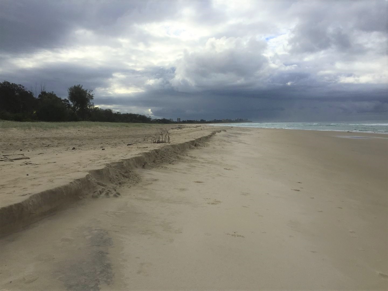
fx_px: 325
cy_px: 146
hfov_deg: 61.7
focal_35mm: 29
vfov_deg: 48.2
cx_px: 194
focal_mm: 4.15
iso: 32
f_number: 2.2
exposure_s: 1/3300
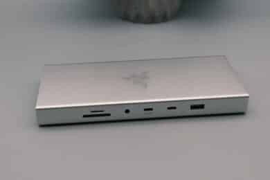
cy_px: 90
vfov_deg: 26.5
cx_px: 135
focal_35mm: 51
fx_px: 382
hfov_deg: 38.9
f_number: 8
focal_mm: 34.3
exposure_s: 1/150
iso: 500
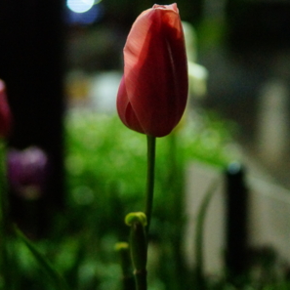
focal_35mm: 95
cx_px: 120
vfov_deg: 18.3
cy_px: 112
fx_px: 900
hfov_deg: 18.3
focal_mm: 35
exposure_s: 1/40
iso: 3200
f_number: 1.8
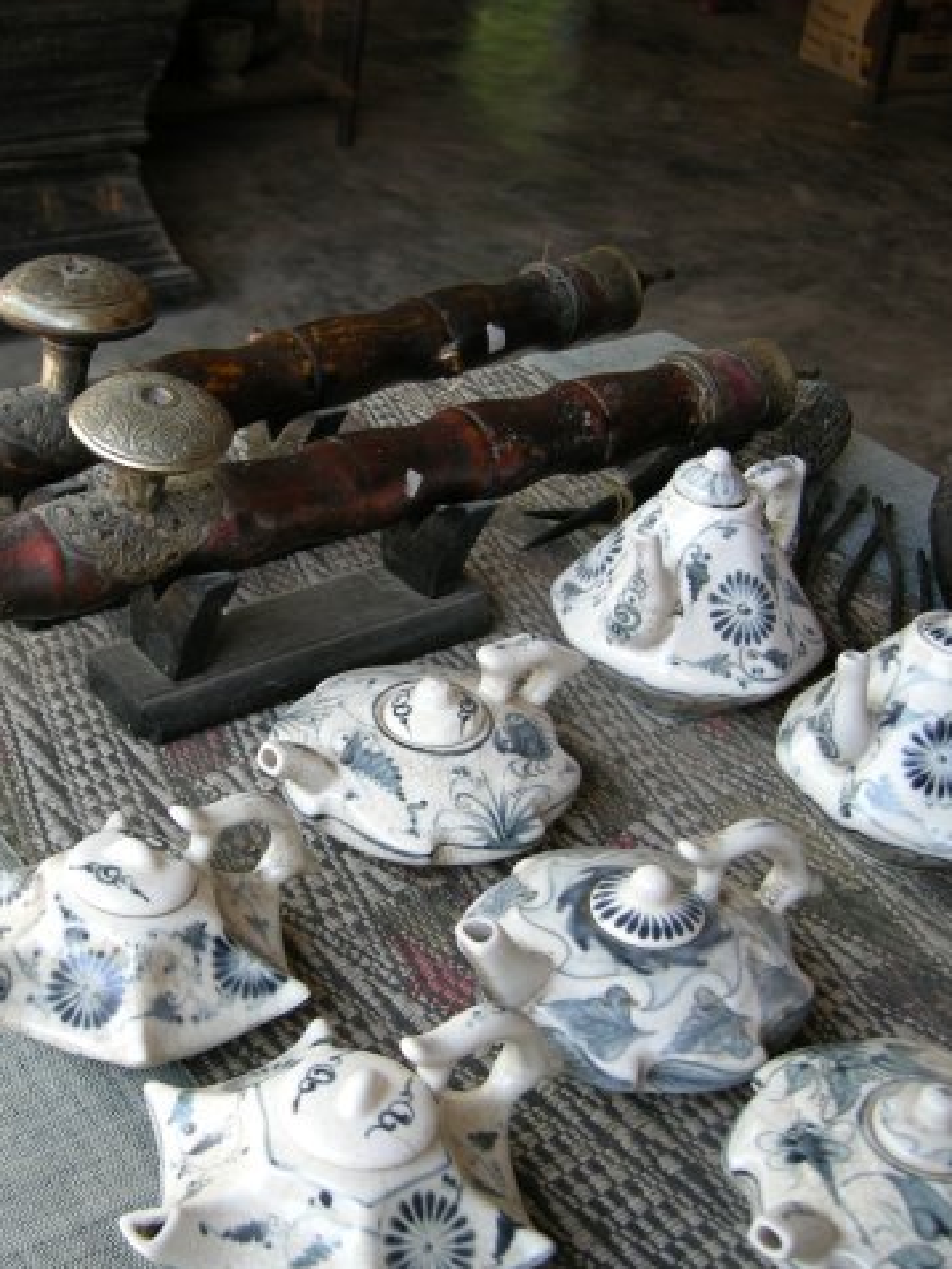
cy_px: 636
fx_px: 2016
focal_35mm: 55
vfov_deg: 34.9
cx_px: 335
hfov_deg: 26.5
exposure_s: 1/59.7
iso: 119
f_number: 2.9
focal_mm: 8.5
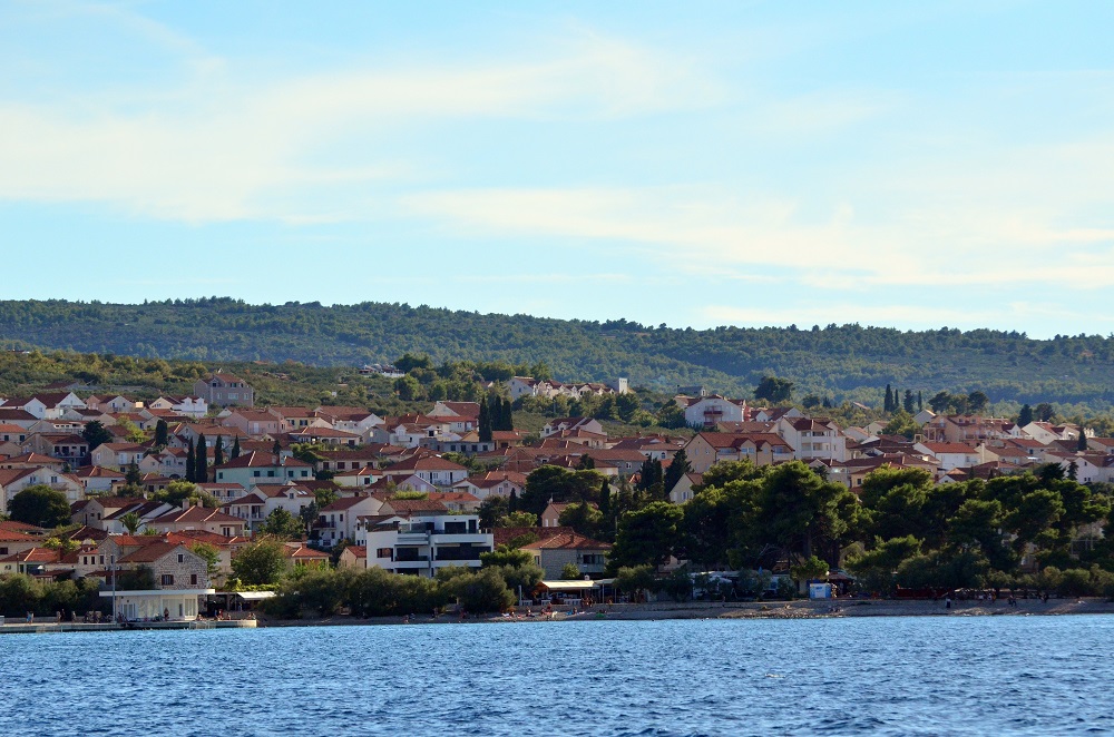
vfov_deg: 8.1
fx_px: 5187
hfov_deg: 12.3
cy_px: 368
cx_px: 557
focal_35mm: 168
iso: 1100
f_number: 5.6
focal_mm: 112
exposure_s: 1/8000
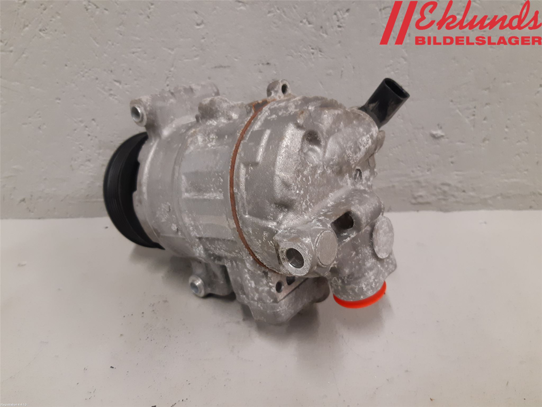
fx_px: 407
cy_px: 204
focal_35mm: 26
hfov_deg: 67.3
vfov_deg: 53.1
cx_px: 271
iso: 160
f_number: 1.7
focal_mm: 3.93
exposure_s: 1/50
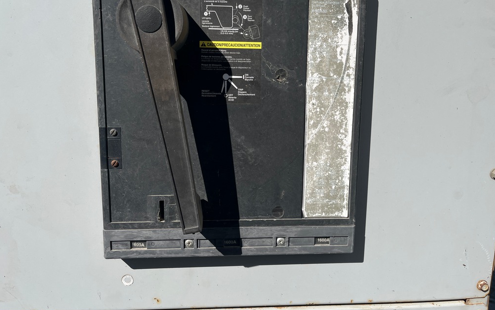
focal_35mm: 28
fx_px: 378
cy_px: 134
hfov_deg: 66.5
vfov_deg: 44.4
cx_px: 246
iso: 50
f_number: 1.6
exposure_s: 1/4149
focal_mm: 5.1
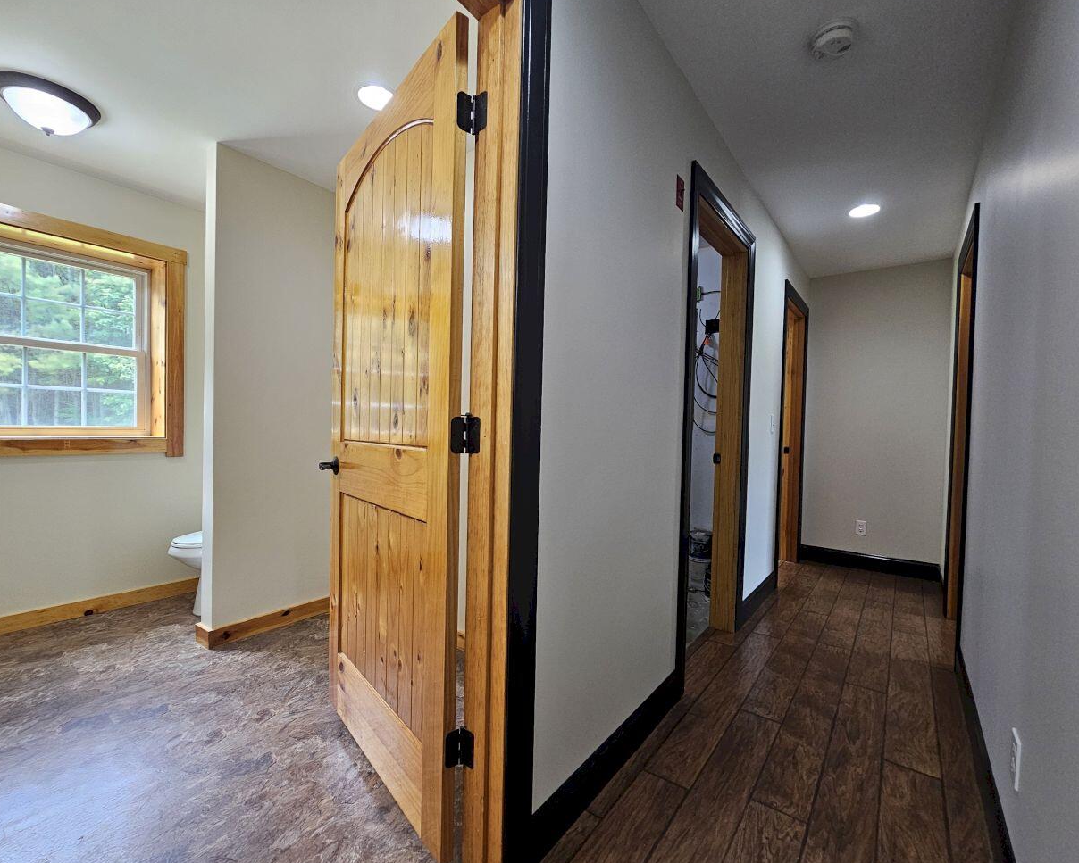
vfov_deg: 88.0
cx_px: 546
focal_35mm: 14
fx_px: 447
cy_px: 434
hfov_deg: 100.7
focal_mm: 2.2
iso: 200
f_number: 2.2
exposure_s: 1/60
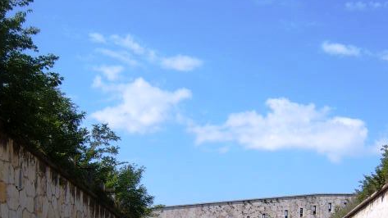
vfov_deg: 20.2
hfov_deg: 37.2
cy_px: 257
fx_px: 576
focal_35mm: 56
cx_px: 193
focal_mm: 5.8
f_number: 5.8
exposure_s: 1/350
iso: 63
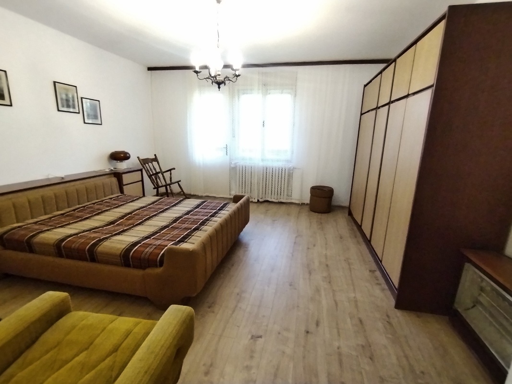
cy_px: 192
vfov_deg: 78.1
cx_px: 256
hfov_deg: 94.5
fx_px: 237
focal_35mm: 16
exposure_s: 1/33.3
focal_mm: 1.42
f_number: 2.2
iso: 626
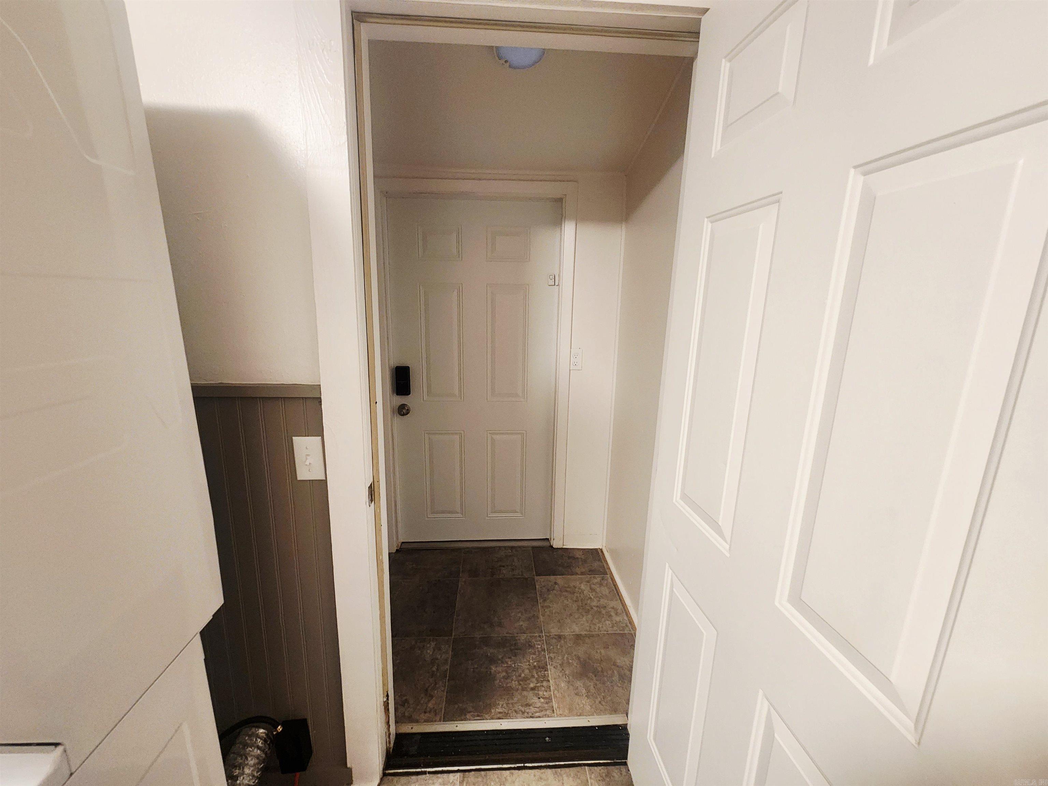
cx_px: 524
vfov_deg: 89.9
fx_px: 394
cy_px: 393
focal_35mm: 13
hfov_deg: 106.2
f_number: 2.2
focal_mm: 2.2
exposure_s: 1/30
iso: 400
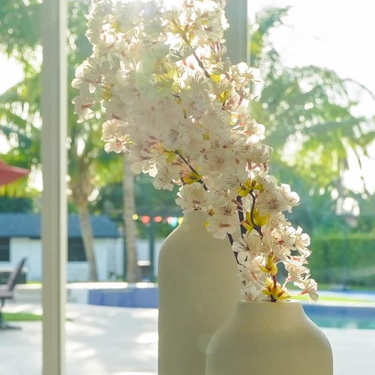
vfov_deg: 22.9
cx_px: 185
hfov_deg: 23.1
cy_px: 259
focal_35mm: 75
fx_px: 919
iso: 640
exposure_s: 1/400
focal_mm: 24
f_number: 5
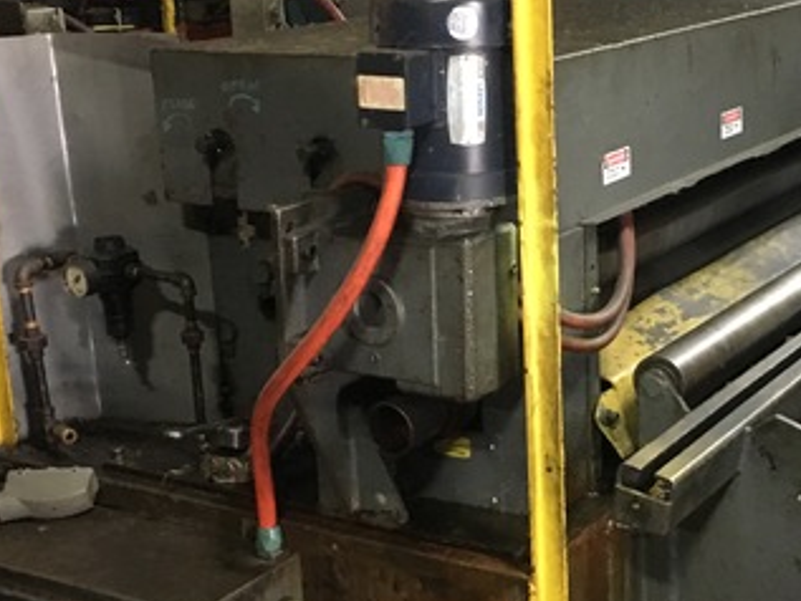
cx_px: 574
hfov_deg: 29.9
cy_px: 312
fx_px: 1481
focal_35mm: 64
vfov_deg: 22.9
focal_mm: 4.15
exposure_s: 1/15
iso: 250
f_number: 2.2
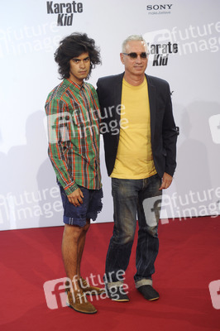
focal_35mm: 95
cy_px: 166
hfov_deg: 14.4
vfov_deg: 21.5
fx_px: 872
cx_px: 110
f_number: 5.6
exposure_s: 1/250
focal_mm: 95
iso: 640
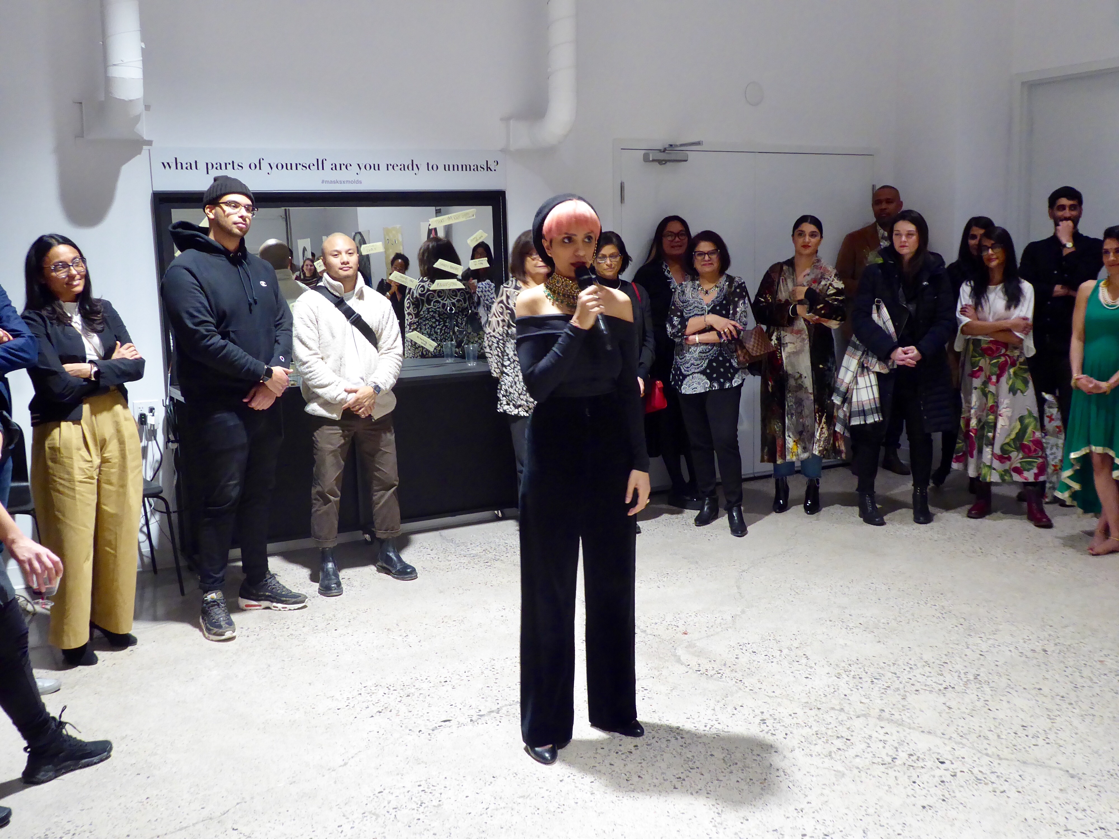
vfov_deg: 39.7
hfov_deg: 51.4
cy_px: 420
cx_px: 560
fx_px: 1164
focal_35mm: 36
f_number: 3.7
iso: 400
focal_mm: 6.3
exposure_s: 1/8
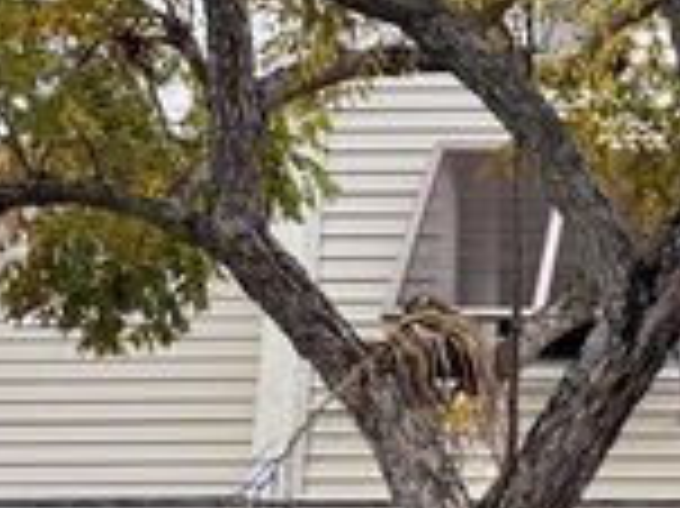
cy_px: 557
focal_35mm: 68
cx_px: 781
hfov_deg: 26.0
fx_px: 1335
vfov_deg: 20.6
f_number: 1.78
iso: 80
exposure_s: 1/853
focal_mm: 6.76
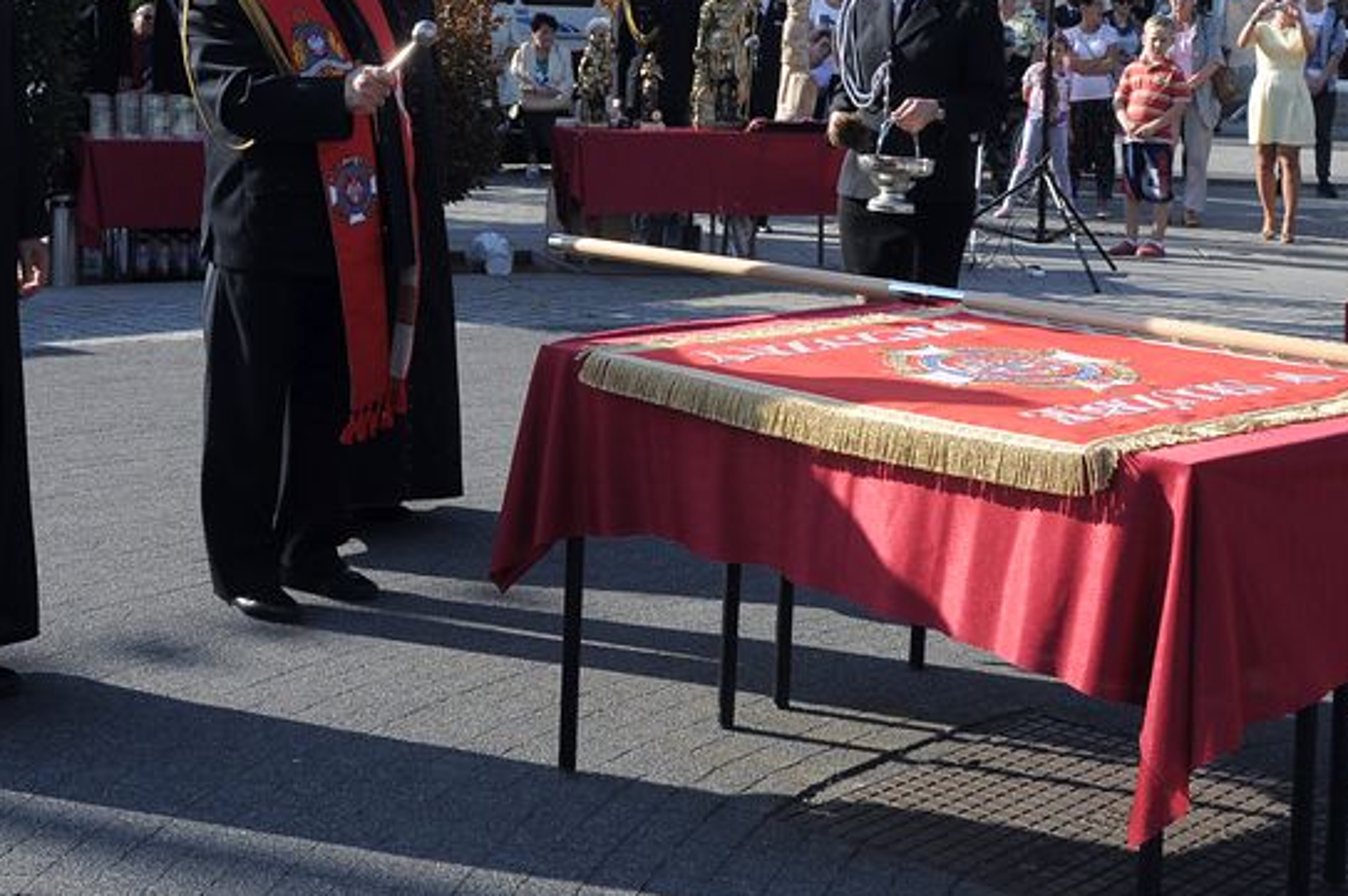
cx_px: 593
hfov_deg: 32.9
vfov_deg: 22.1
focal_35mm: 61
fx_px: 2282
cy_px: 272
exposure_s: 1/400
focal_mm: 26
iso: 400
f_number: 10
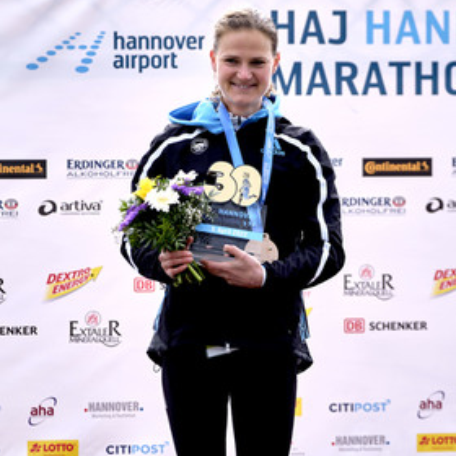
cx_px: 249
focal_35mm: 135
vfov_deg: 12.9
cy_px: 223
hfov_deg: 12.9
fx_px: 2012
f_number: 3.2
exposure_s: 1/500
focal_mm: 66
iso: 160
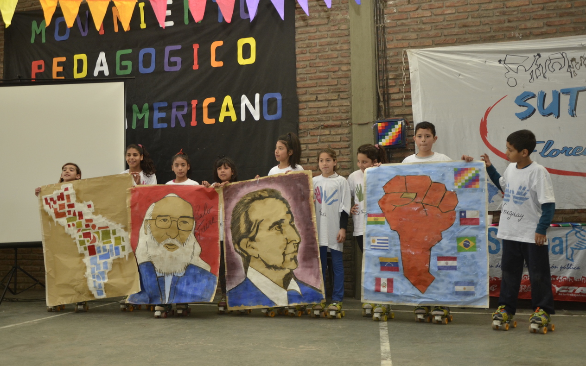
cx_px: 296
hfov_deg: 56.7
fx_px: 543
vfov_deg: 37.3
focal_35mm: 34
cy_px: 187
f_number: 3.8
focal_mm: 22
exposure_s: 1/125
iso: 800
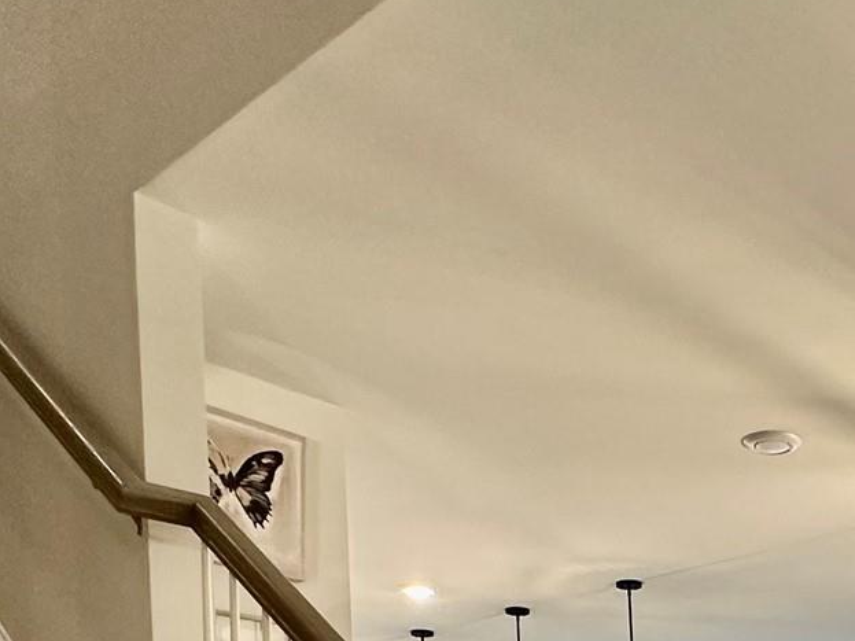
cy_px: 884
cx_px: 877
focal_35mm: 46
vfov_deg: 25.8
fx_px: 1136
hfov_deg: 36.6
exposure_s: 1/120
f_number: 2.2
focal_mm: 2.22
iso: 250
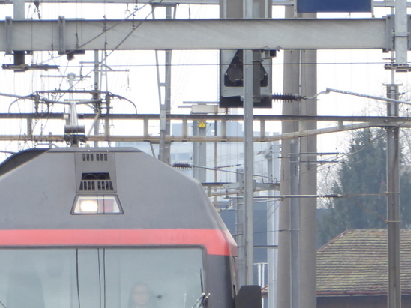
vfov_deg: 1.3
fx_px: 13440
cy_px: 295
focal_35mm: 1132
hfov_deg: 1.8
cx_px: 124
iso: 160
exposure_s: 1/100
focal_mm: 83.4
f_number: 6
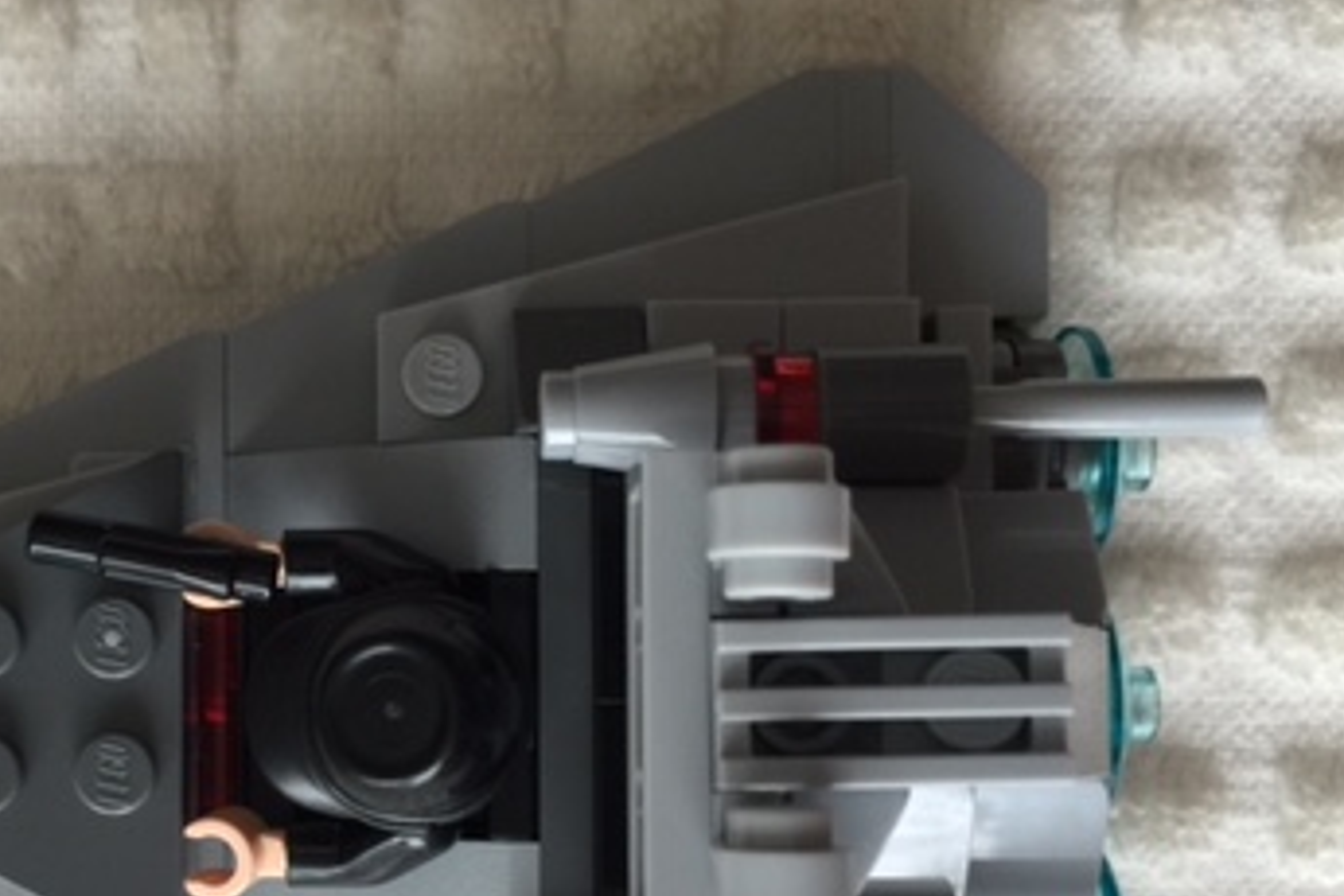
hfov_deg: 34.7
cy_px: 651
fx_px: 2091
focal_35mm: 56
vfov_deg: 24.0
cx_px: 304
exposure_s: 1/15
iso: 32
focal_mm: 4.15
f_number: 2.2
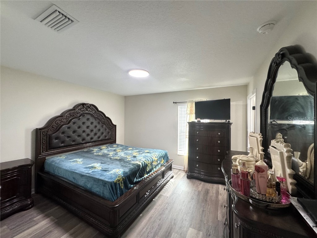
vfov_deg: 85.7
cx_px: 158
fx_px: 128
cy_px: 119
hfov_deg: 102.1
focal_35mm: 14
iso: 250
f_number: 2.2
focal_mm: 2.22
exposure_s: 1/60
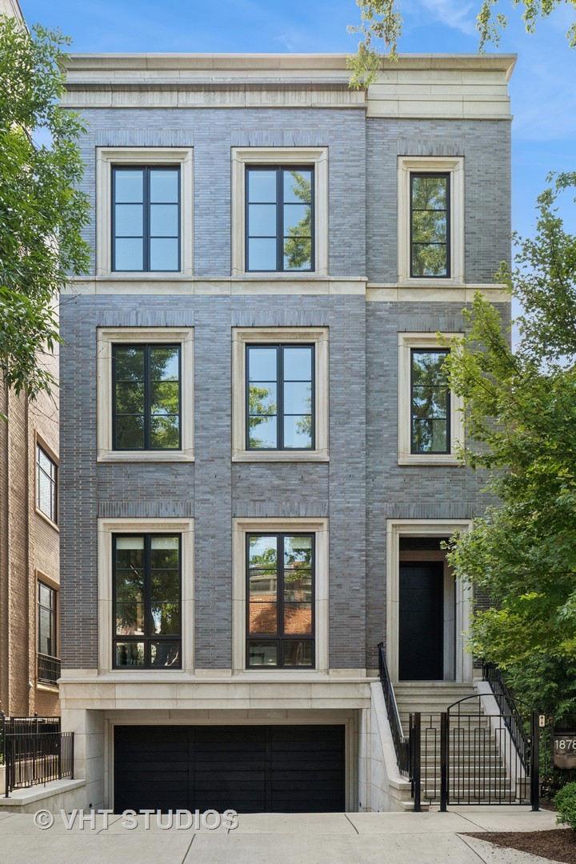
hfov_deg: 36.9
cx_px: 288
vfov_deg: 53.1
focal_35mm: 36
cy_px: 432
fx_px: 864
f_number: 8
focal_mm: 24
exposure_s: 1/160
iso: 320
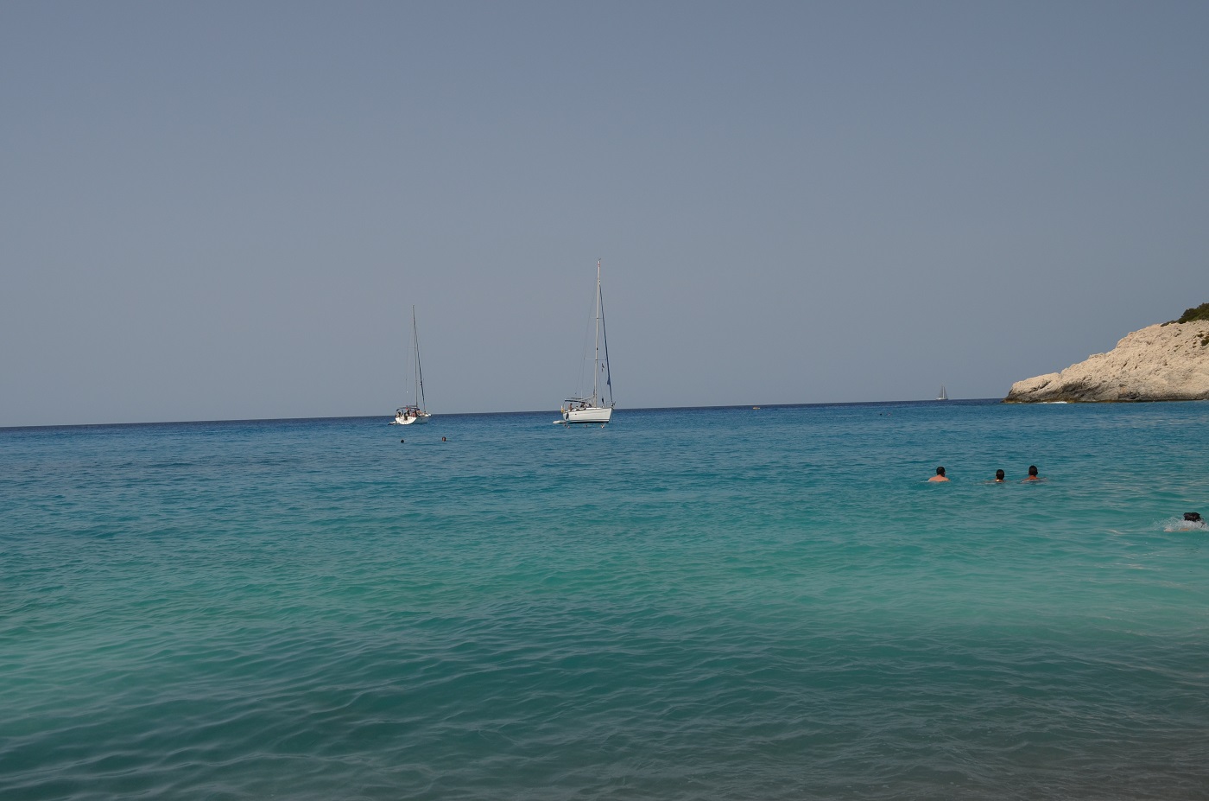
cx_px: 604
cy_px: 400
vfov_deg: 34.1
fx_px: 1307
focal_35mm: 39
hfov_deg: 49.6
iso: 250
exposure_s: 1/750
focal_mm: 26
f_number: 6.7
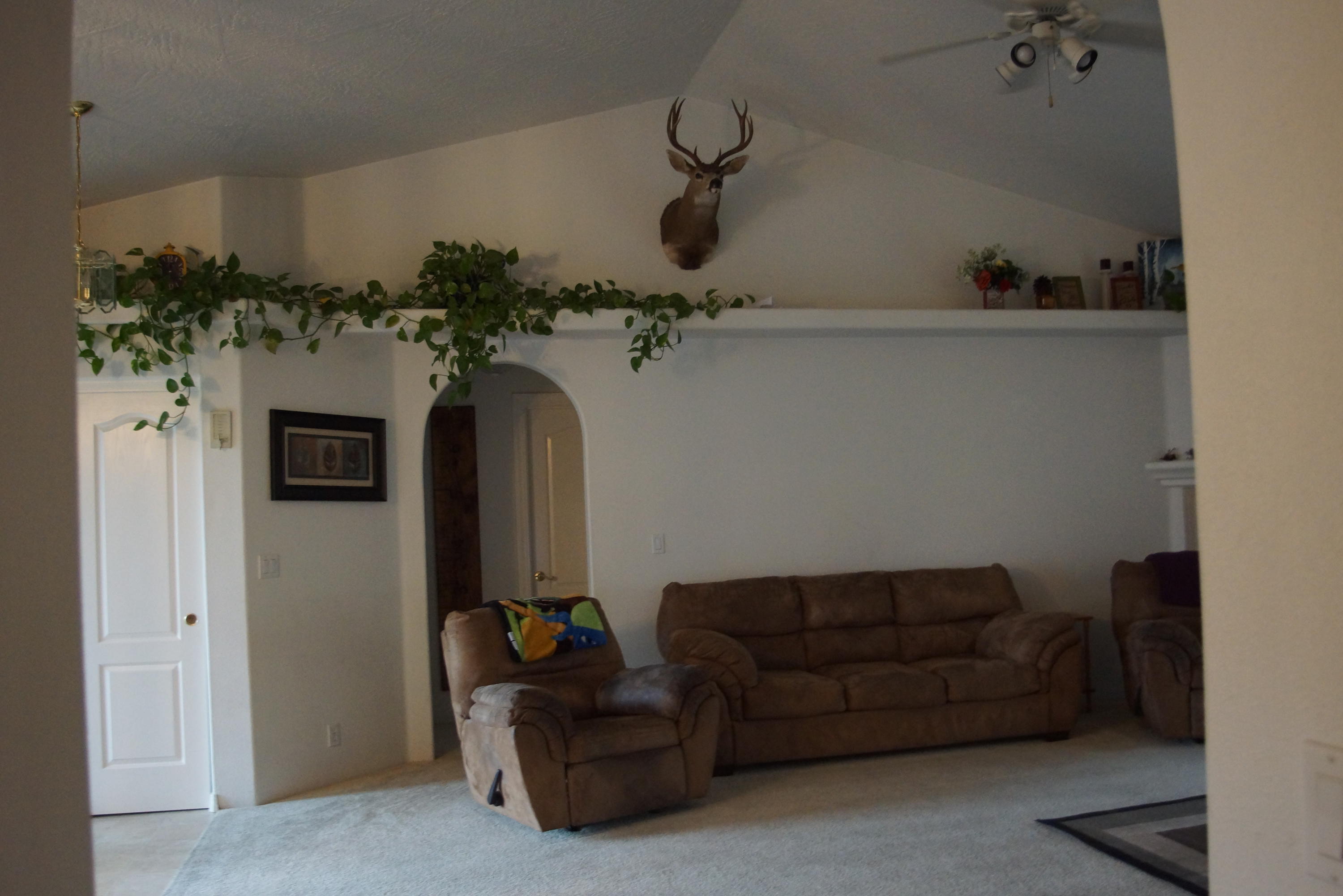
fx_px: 1007
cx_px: 672
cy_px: 448
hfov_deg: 67.4
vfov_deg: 47.9
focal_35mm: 27
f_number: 4
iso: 1250
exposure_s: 1/60
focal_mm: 18
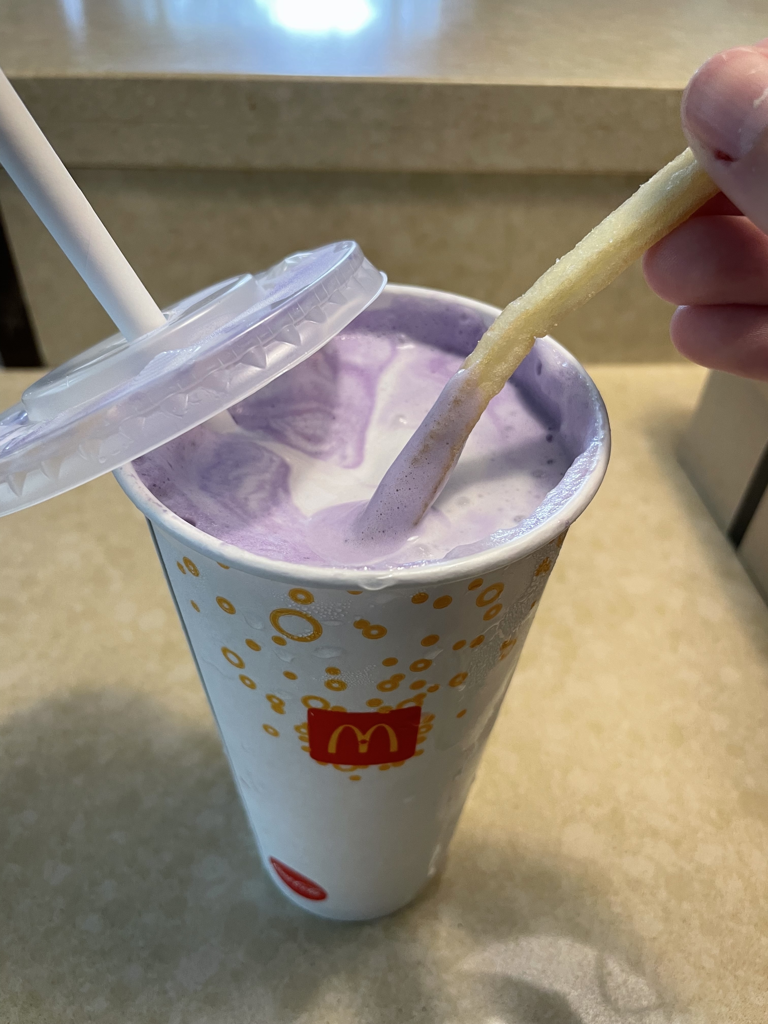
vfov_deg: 67.3
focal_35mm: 26
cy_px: 512
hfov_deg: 53.1
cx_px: 384
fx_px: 769
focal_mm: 4.2
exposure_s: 1/60
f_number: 1.6
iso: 100
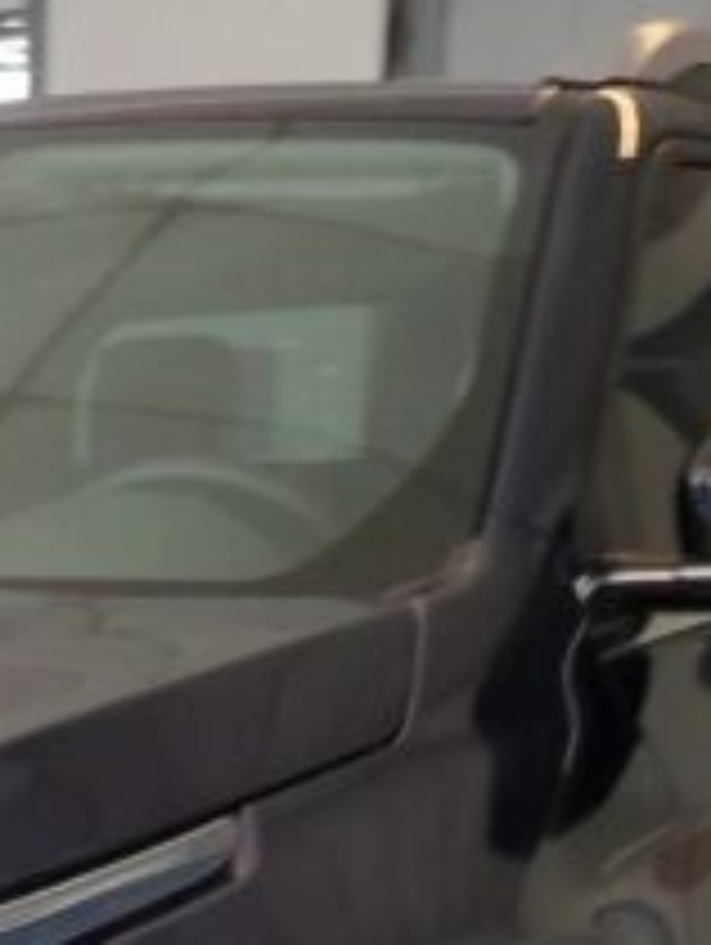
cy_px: 1404
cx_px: -382
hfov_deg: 12.1
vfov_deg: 15.5
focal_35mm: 117
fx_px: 3198
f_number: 1.75
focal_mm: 5.25
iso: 236
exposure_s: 1/100
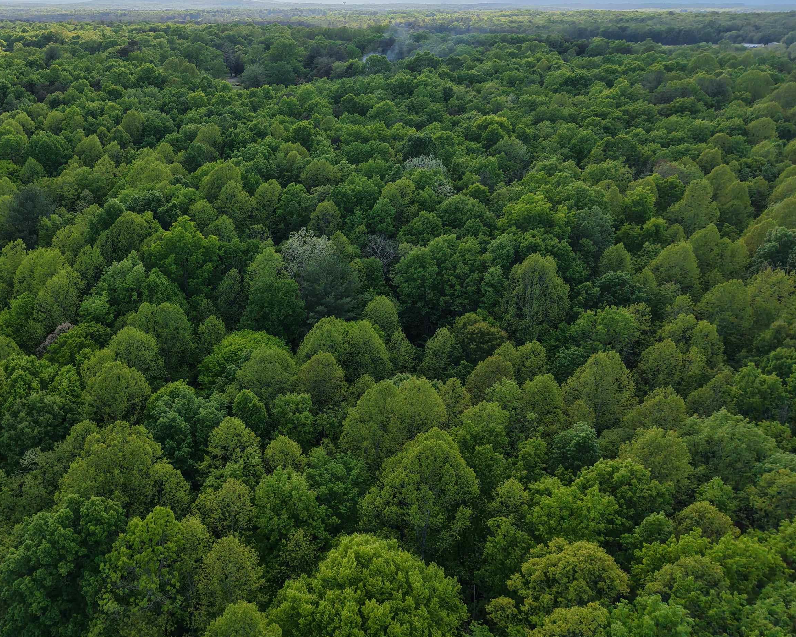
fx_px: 730
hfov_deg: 56.2
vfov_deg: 46.9
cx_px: 276
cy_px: 267
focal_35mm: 31
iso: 100
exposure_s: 1/1000
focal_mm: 8.67
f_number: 1.8
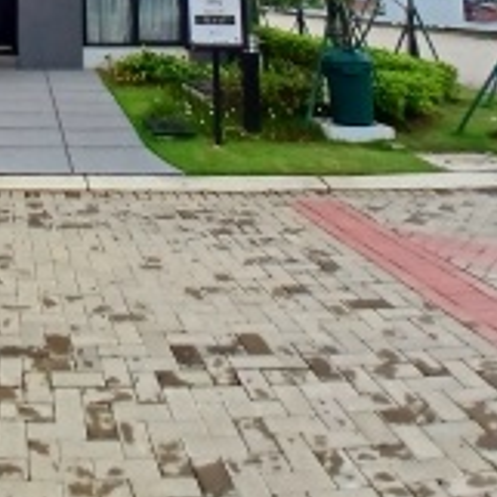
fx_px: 698
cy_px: -127
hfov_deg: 35.6
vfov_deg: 31.5
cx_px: 5
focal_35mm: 43
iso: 50
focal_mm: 1.4
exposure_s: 1/667
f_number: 2.2
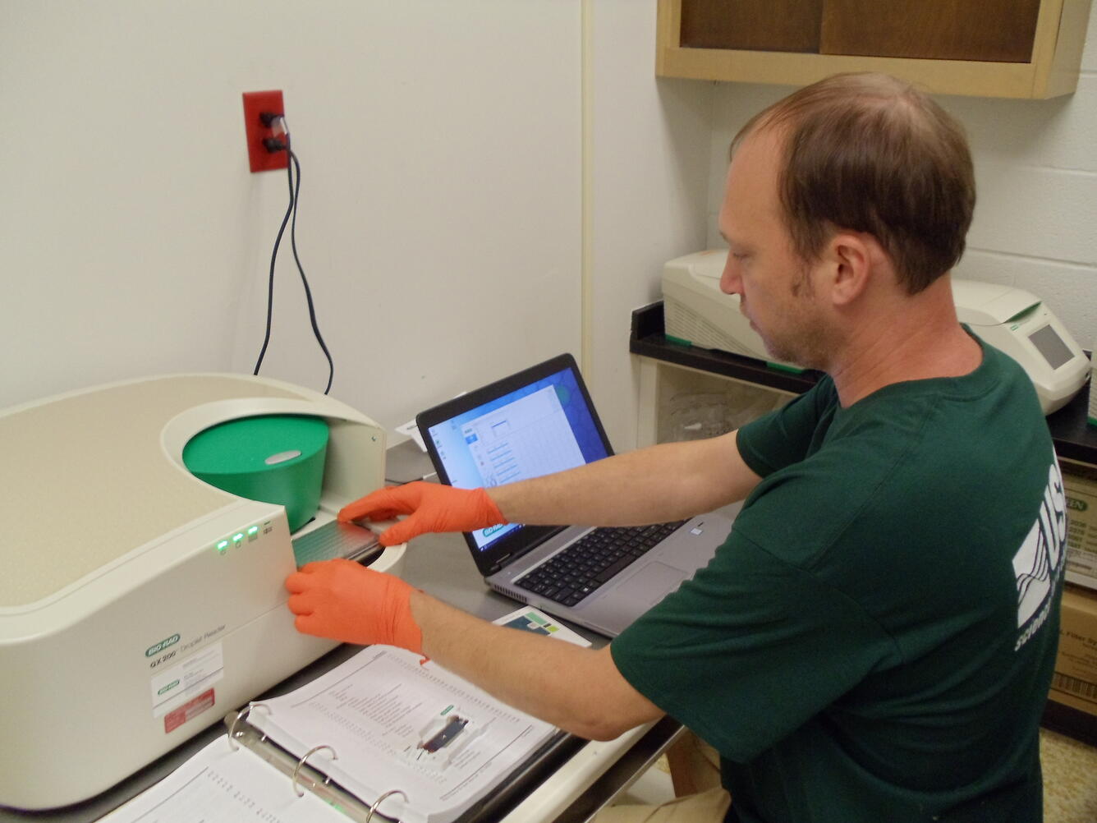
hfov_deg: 42.9
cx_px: 548
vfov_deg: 32.9
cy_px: 412
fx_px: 1394
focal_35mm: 44
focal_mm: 6
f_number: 3.5
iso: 400
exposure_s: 1/30
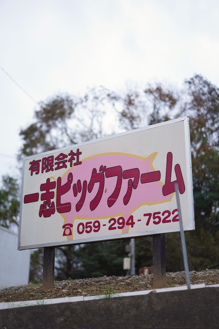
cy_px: 164
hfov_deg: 24.6
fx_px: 502
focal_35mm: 55
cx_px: 110
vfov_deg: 36.2
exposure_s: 1/320
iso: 100
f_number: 1.8
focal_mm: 55
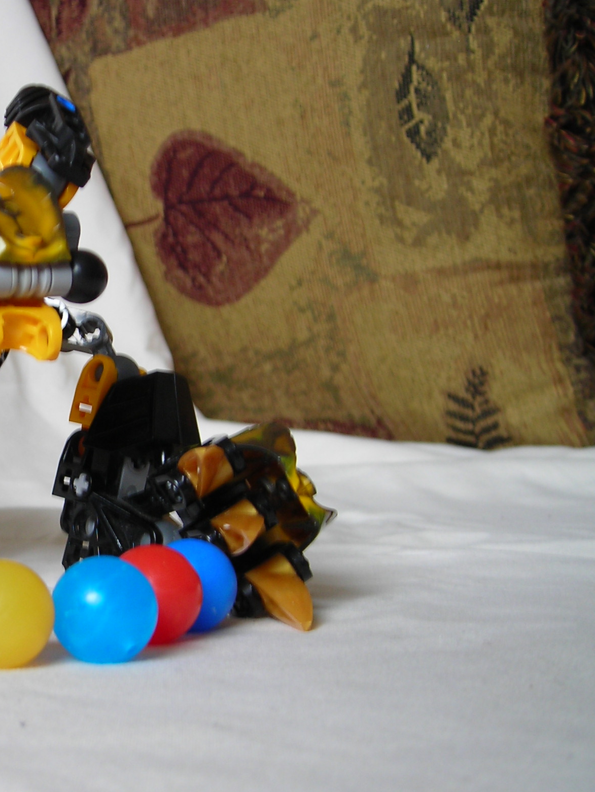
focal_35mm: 63
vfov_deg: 30.7
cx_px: -46
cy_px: 395
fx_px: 1443
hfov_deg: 22.1
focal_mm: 6.3
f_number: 3.2
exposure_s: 1/6.9
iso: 50
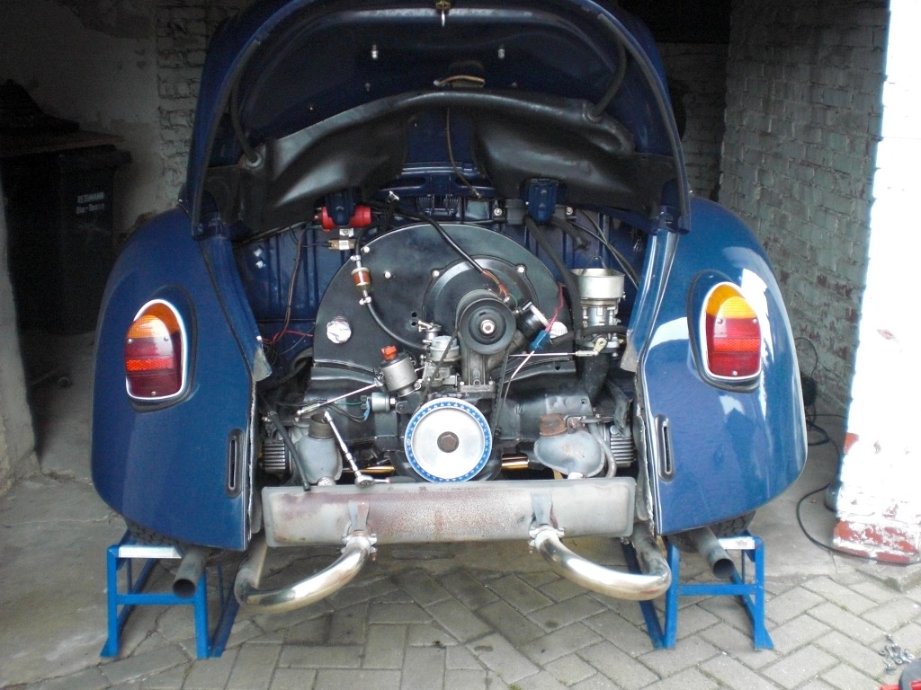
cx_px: 460
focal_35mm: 38
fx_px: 1011
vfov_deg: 37.7
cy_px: 345
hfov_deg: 49.0
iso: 400
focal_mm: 6.3
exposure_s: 1/100
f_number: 3.1
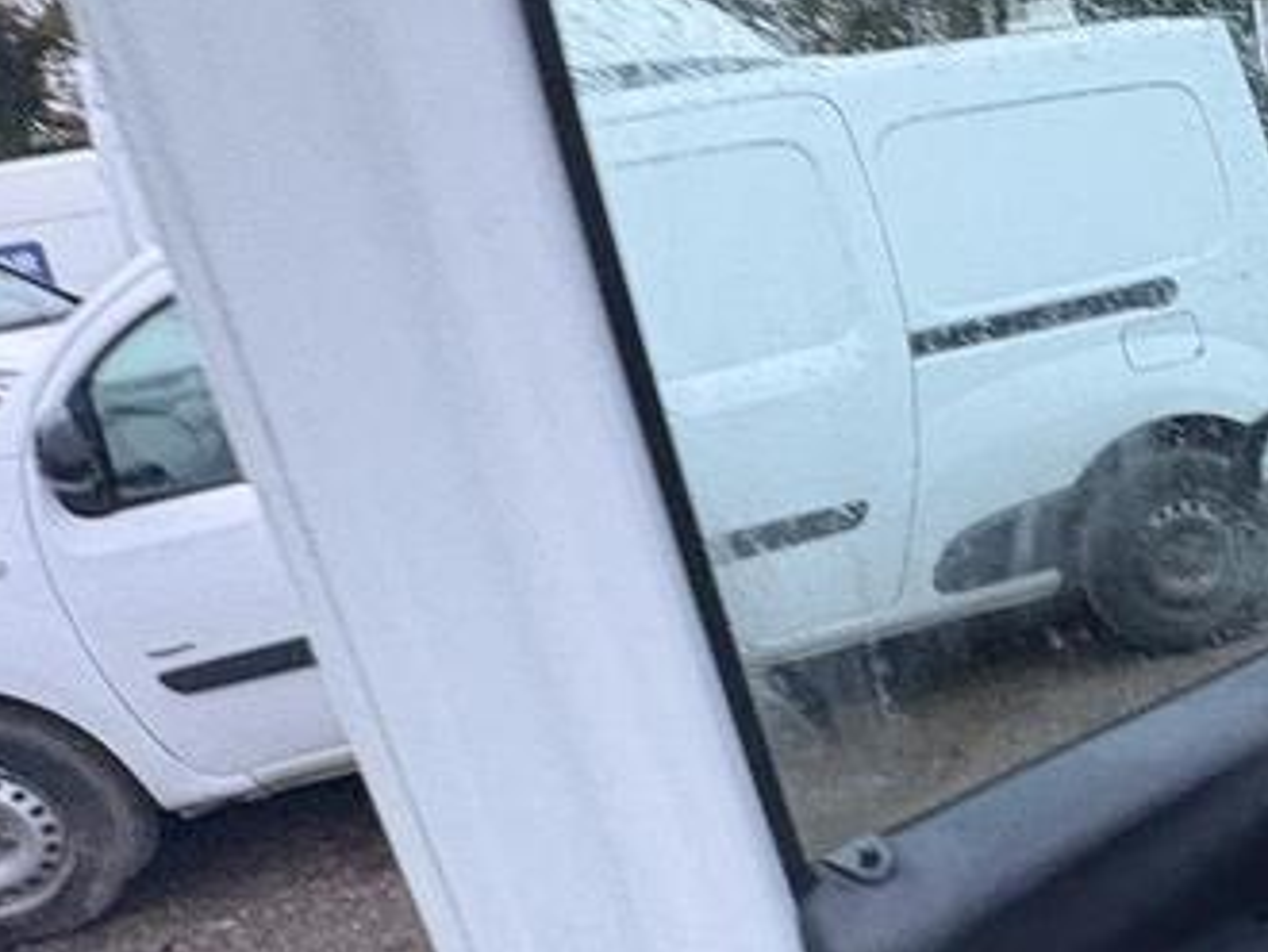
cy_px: 591
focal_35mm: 38
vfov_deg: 37.6
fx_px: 1393
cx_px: 1272
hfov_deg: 42.2
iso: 1000
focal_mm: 2.22
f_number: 2.2
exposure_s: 1/57
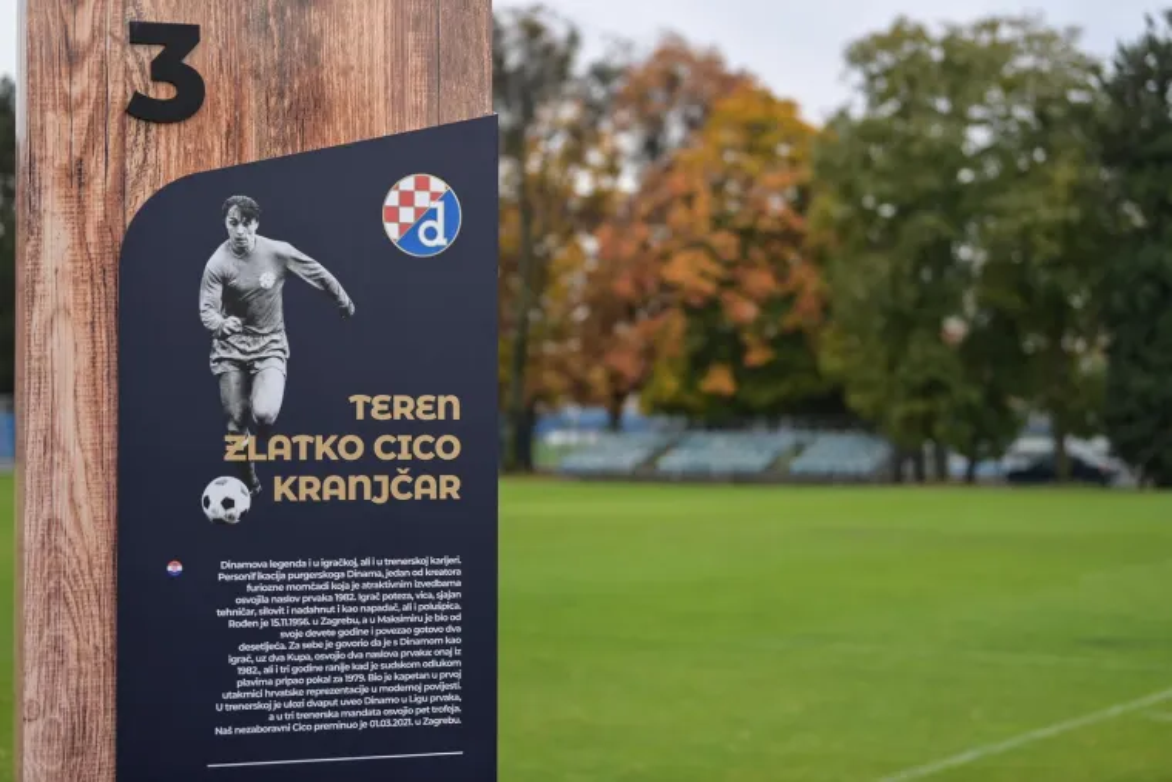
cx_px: 586
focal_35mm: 75
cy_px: 391
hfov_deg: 27.0
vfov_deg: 18.2
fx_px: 2442
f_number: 2.8
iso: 400
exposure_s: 1/640
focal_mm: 75
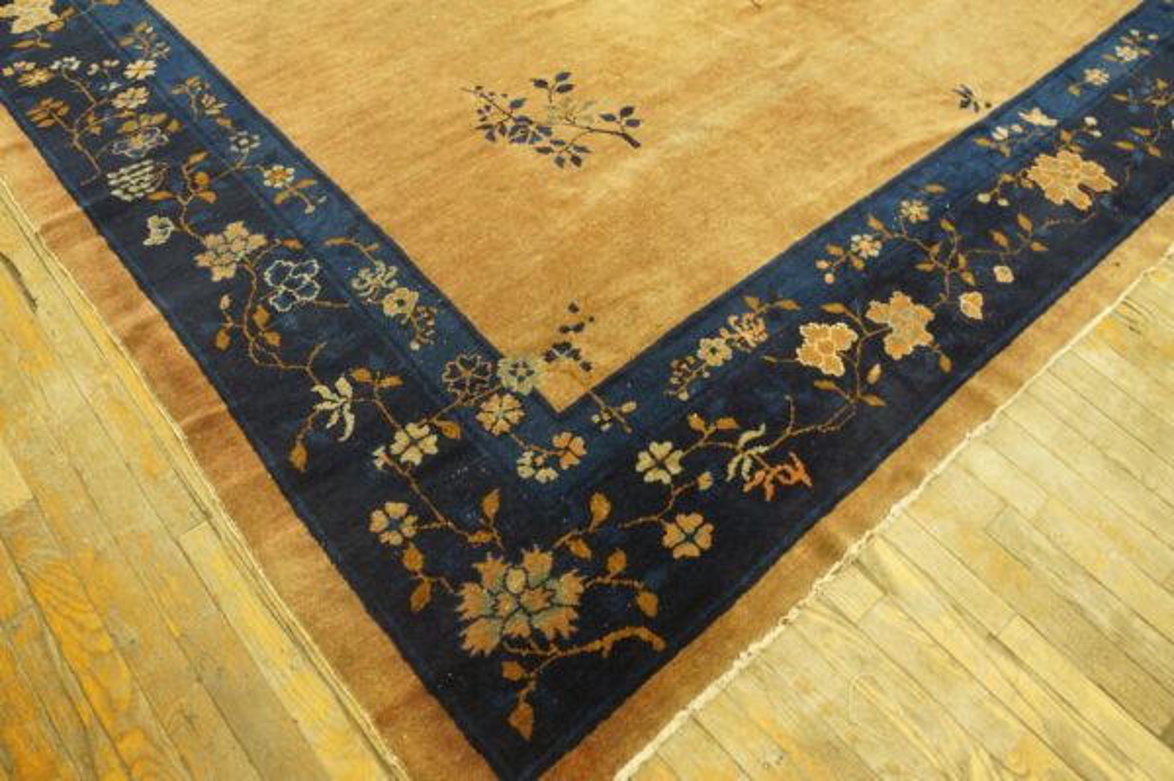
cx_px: 587
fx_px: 880
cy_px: 390
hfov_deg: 67.4
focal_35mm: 27
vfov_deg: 47.9
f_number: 4
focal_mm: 18
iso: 1600
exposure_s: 1/60
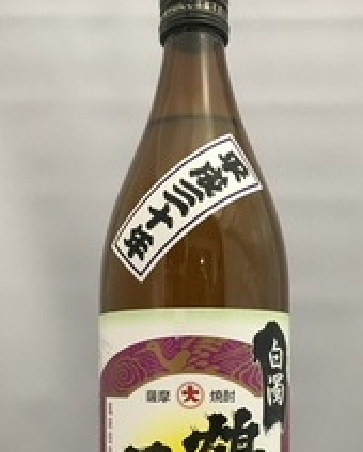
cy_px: 362
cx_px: 194
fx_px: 644
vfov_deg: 37.4
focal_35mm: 48
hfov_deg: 31.5
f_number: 2.2
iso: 200
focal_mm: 4.15
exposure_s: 1/15
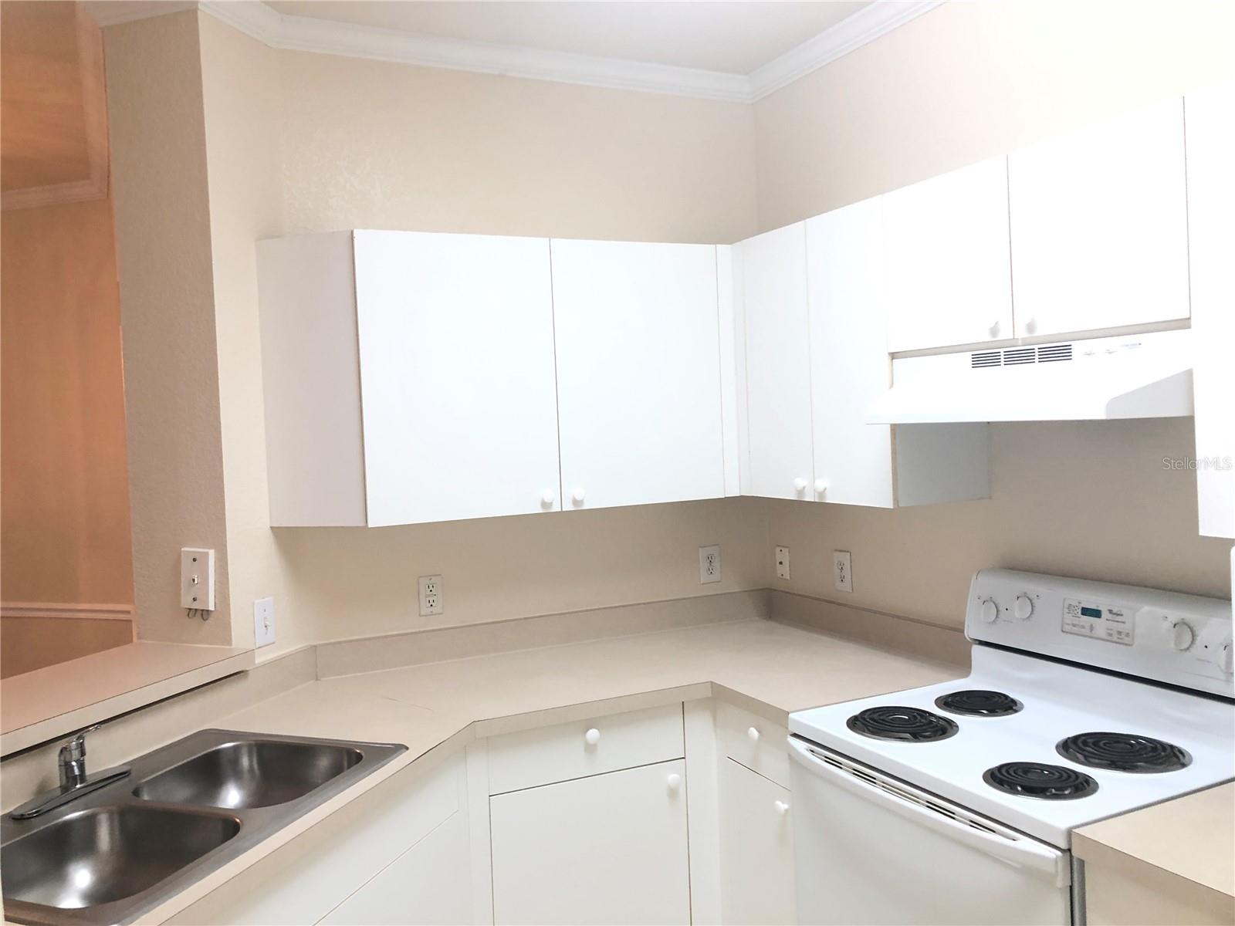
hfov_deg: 63.4
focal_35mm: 28
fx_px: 999
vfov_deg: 49.7
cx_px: 618
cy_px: 463
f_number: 1.8
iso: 32
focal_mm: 3.99
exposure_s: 1/30
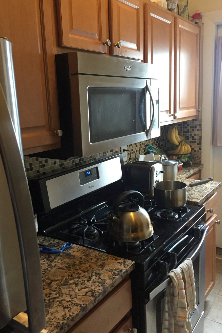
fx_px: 287
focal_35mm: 31
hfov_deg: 42.3
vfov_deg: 60.3
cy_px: 166
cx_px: 105
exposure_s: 1/30
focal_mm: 4.15
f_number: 2.2
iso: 160
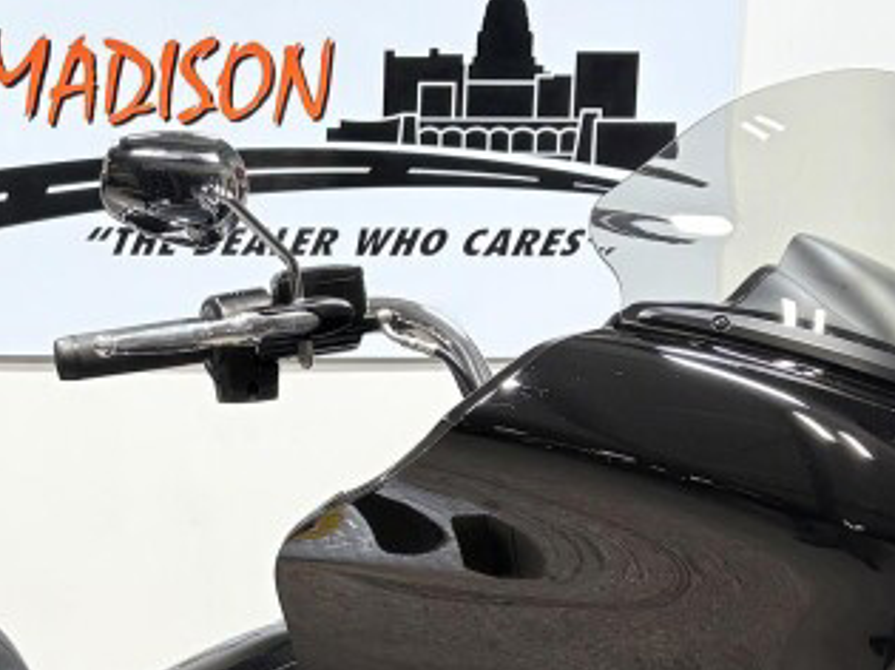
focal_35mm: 88
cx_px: 149
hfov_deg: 21.9
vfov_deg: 16.1
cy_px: 812
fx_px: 2274
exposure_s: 1/120
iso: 50
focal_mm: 5.96
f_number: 1.6
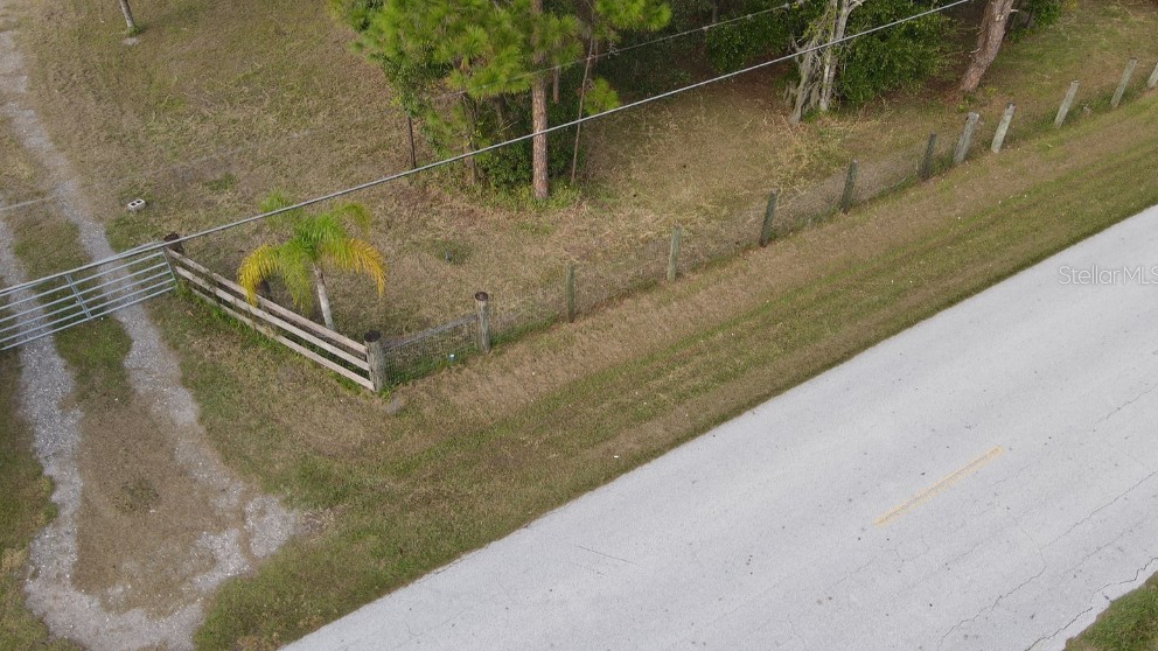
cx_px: 571
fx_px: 829
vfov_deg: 42.8
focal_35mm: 27
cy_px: 274
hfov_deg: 69.9
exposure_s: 1/50
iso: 100
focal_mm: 4.5
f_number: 2.8
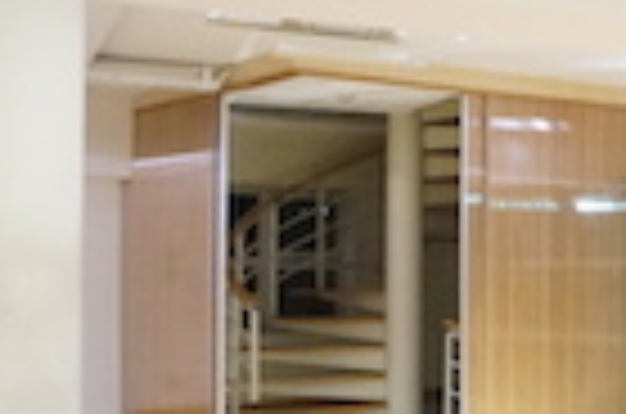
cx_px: 941
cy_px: 225
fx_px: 1180
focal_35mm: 68
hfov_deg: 23.6
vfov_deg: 19.9
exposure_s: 1/60
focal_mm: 10
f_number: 4
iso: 3200
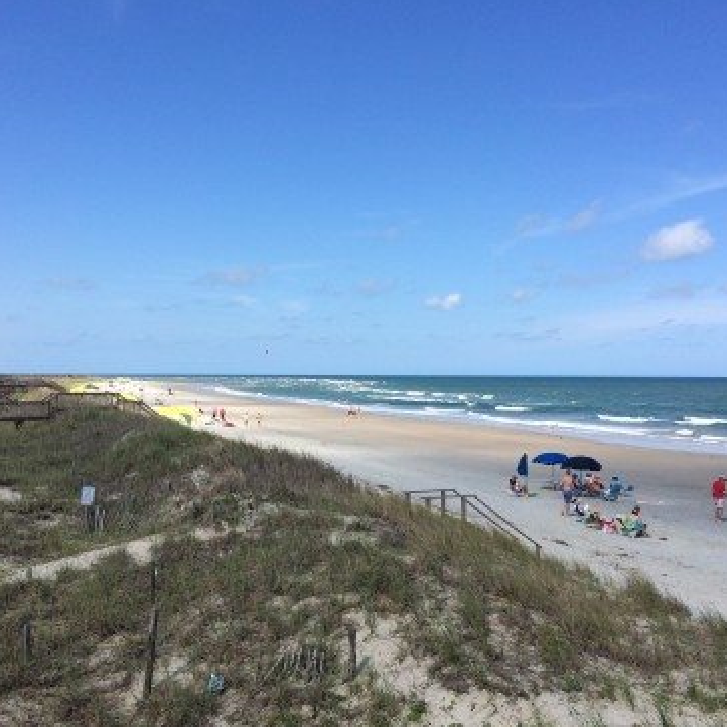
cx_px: 333
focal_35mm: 35
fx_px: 832
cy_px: 360
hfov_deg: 47.2
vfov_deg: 47.2
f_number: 2.2
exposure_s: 1/2415
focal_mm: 4.15
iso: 32
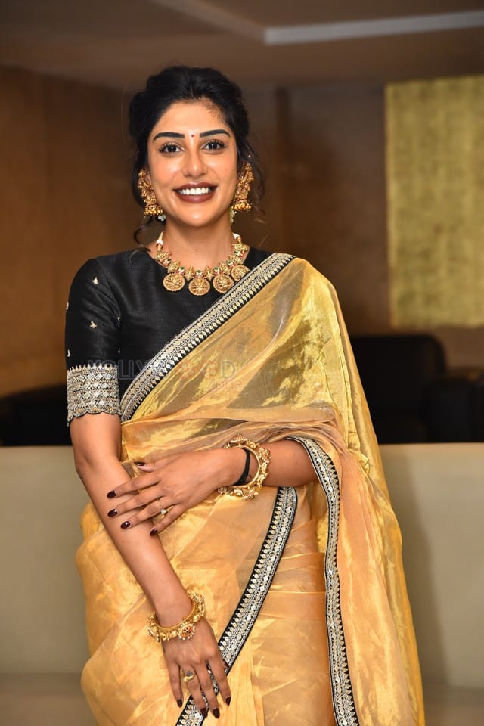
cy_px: 363
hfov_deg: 13.0
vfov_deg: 19.5
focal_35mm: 105
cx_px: 242
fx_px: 2117
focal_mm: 105
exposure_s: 1/200
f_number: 4.5
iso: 1600
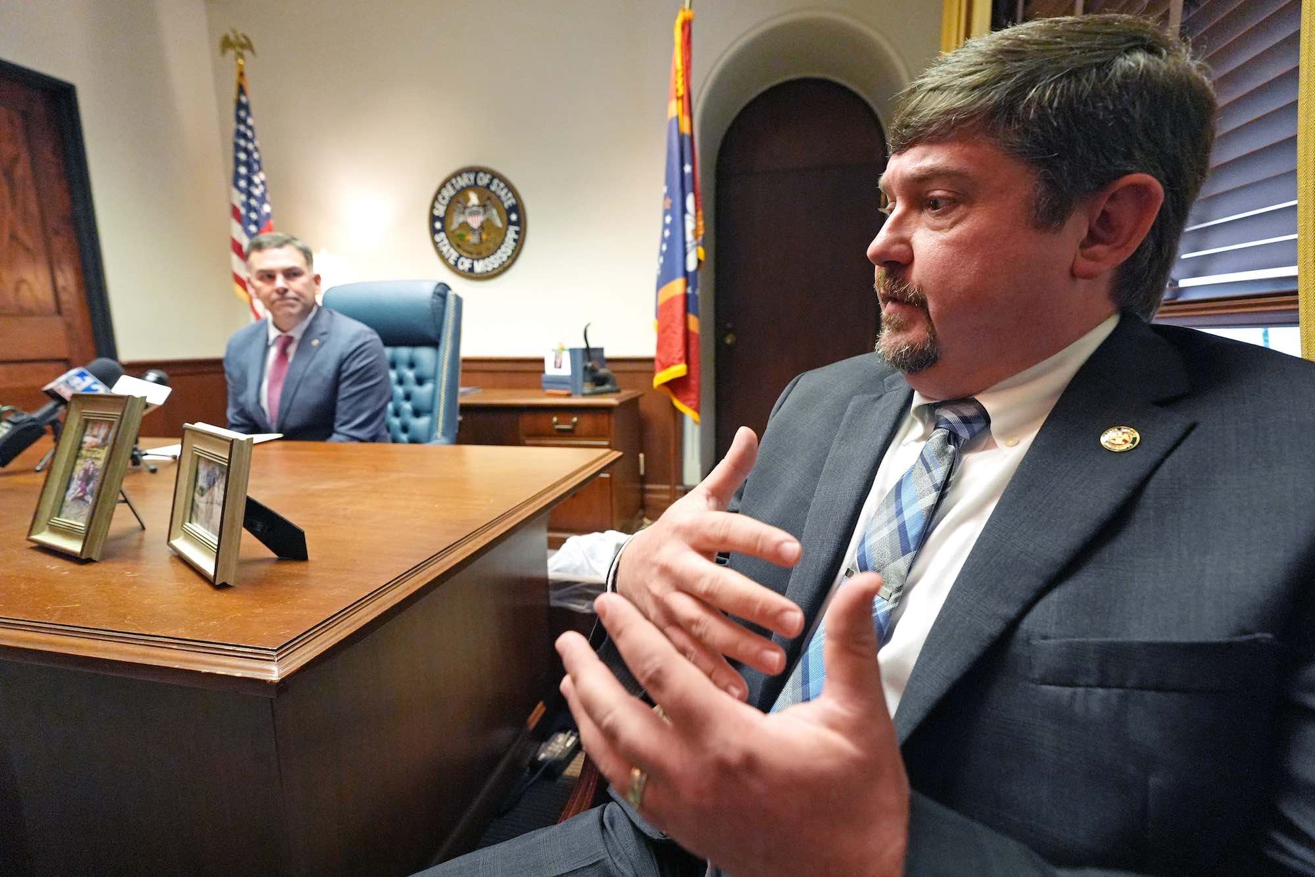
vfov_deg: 73.7
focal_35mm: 16
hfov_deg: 96.7
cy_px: 438
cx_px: 658
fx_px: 584
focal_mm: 16
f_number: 4
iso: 6400
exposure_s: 1/200
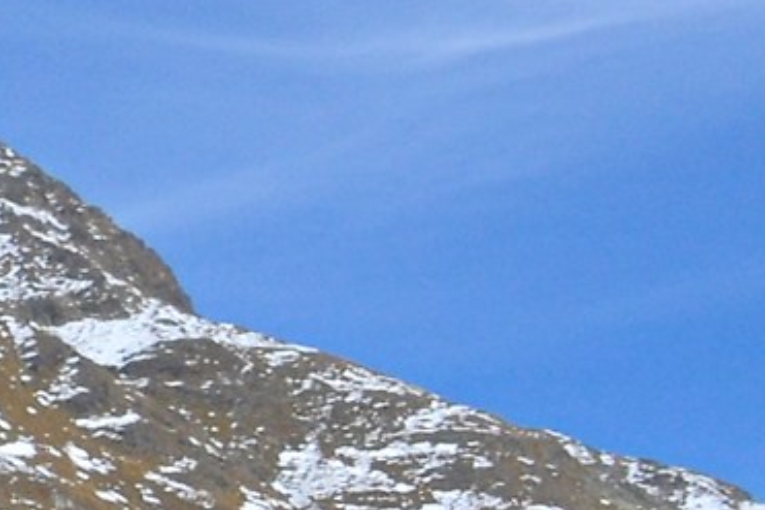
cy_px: 1338
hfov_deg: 7.7
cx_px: -1561
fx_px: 4949
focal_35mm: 233
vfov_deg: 5.6
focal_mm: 24
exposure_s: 1/500
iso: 280
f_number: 11
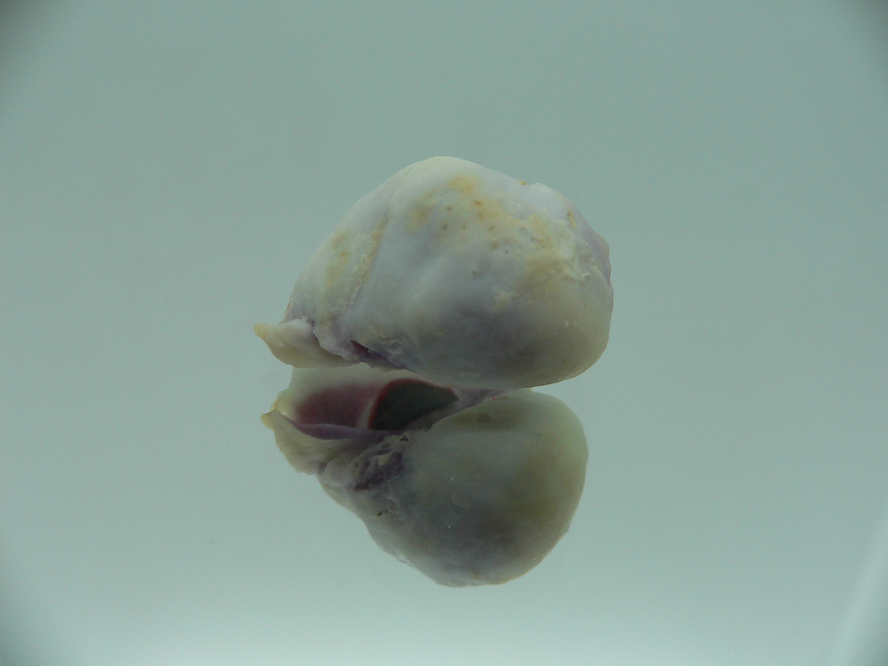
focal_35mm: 35
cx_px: 444
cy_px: 333
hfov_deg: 52.6
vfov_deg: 40.7
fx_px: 898
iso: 80
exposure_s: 1/60
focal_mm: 4.6
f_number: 2.8
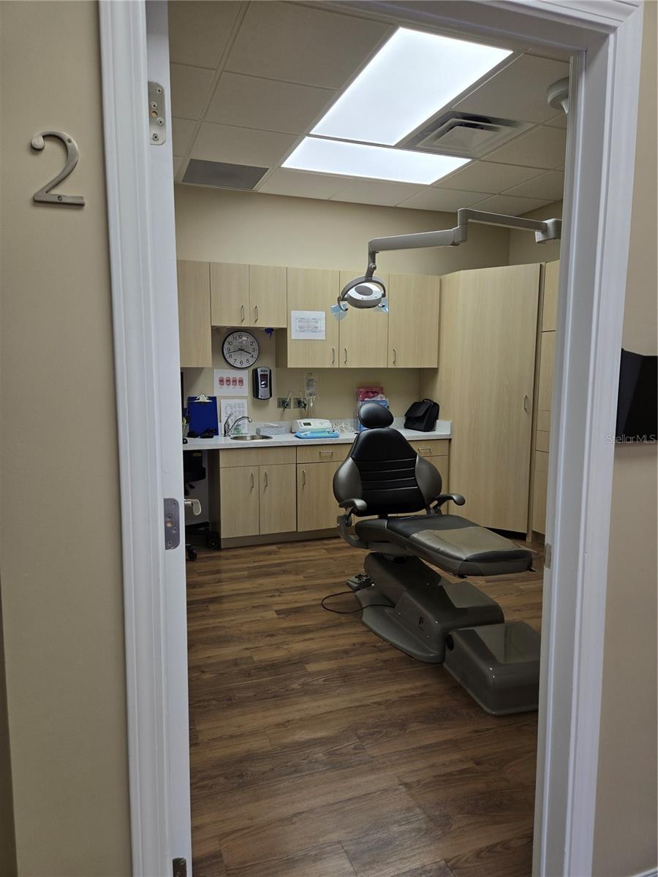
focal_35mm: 23
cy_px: 438
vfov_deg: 73.9
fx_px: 583
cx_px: 329
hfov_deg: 58.9
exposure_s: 1/120
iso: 40
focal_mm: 5.4
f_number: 1.8
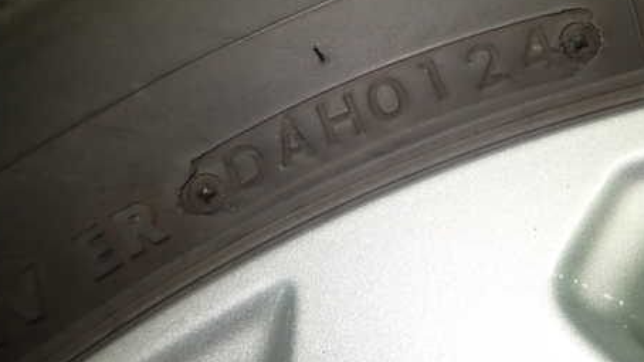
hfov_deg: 54.6
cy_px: 94
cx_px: 406
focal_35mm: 36
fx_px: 615
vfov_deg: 32.2
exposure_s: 1/60
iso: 125
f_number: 2
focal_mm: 4.5
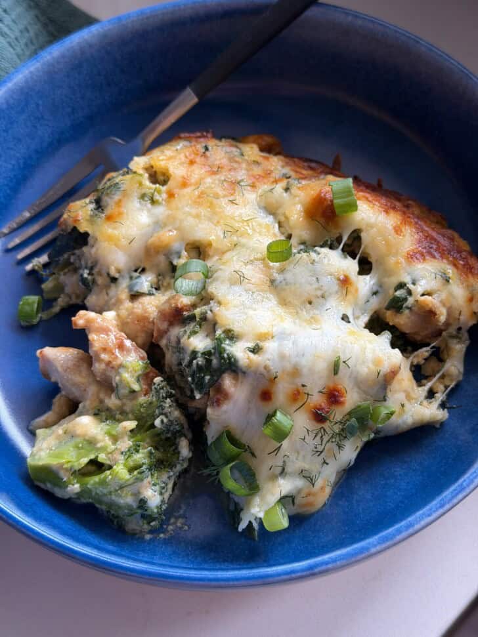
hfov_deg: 30.3
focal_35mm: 48
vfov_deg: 39.7
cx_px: 239
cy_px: 318
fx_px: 884
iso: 200
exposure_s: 1/60
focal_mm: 6.8
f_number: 1.8
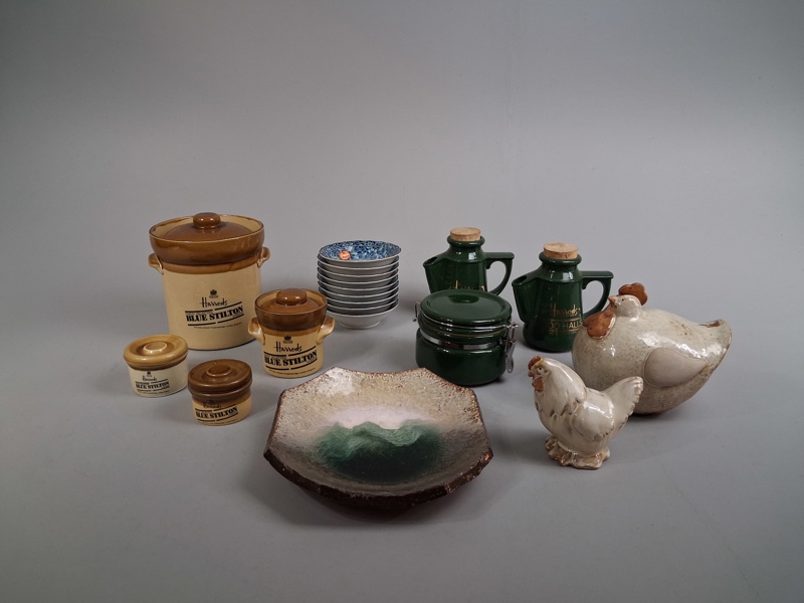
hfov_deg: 65.3
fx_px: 627
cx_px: 402
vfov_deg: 51.4
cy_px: 302
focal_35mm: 27
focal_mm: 4
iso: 250
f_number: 1.8
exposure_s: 1/50
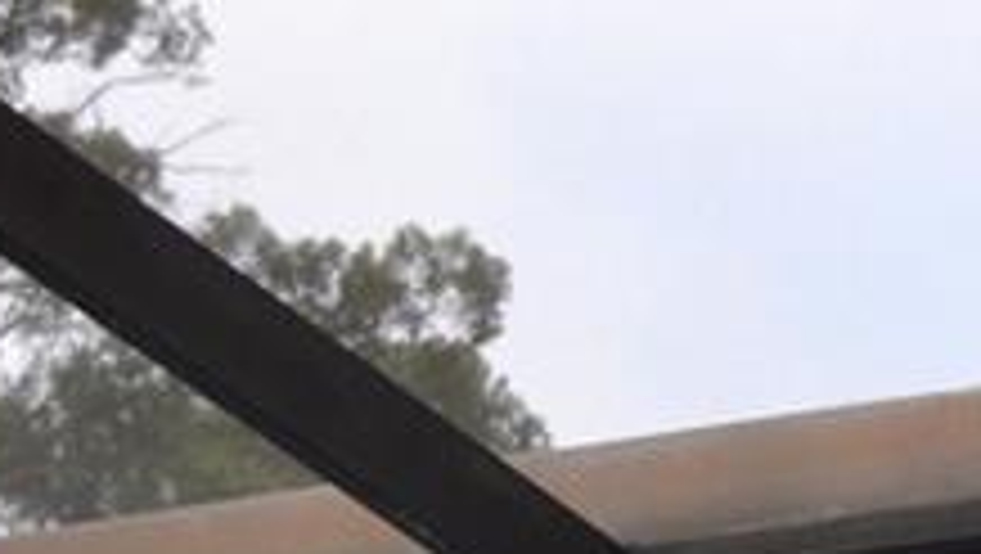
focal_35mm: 162
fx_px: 4217
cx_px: 2169
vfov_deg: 7.4
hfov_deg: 11.5
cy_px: 851
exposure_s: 1/200
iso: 100
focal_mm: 22
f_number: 4.5
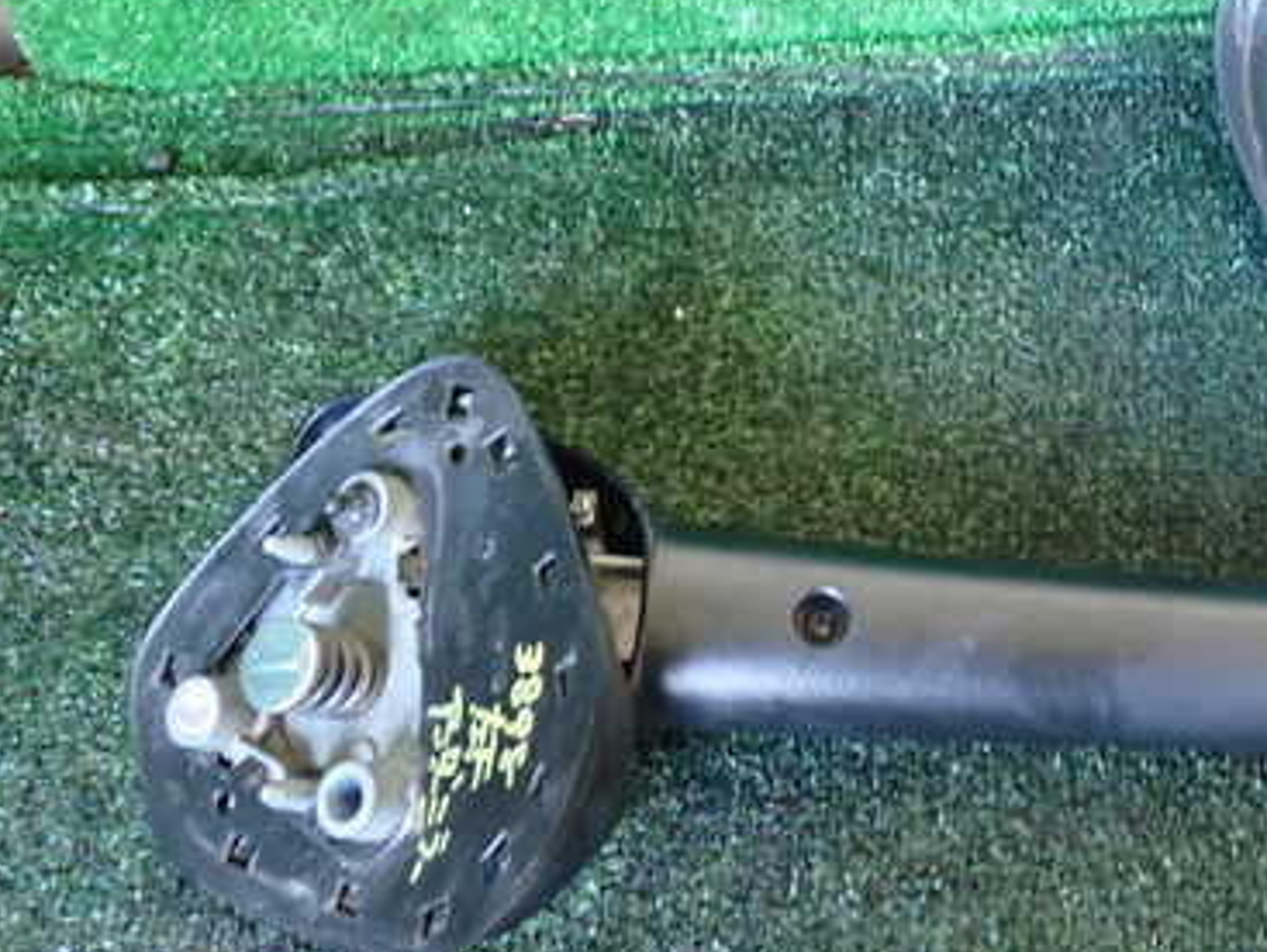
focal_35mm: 49
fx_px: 1795
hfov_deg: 37.8
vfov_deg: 29.5
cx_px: 967
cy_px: 314
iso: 640
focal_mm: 5.4
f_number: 2.3
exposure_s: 1/30
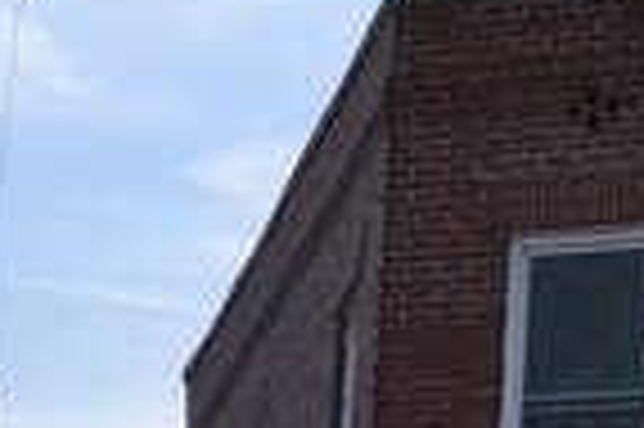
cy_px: 773
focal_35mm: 235
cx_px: 955
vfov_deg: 5.7
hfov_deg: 8.6
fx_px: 4199
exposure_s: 1/1250
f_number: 14
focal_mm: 28
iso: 3200
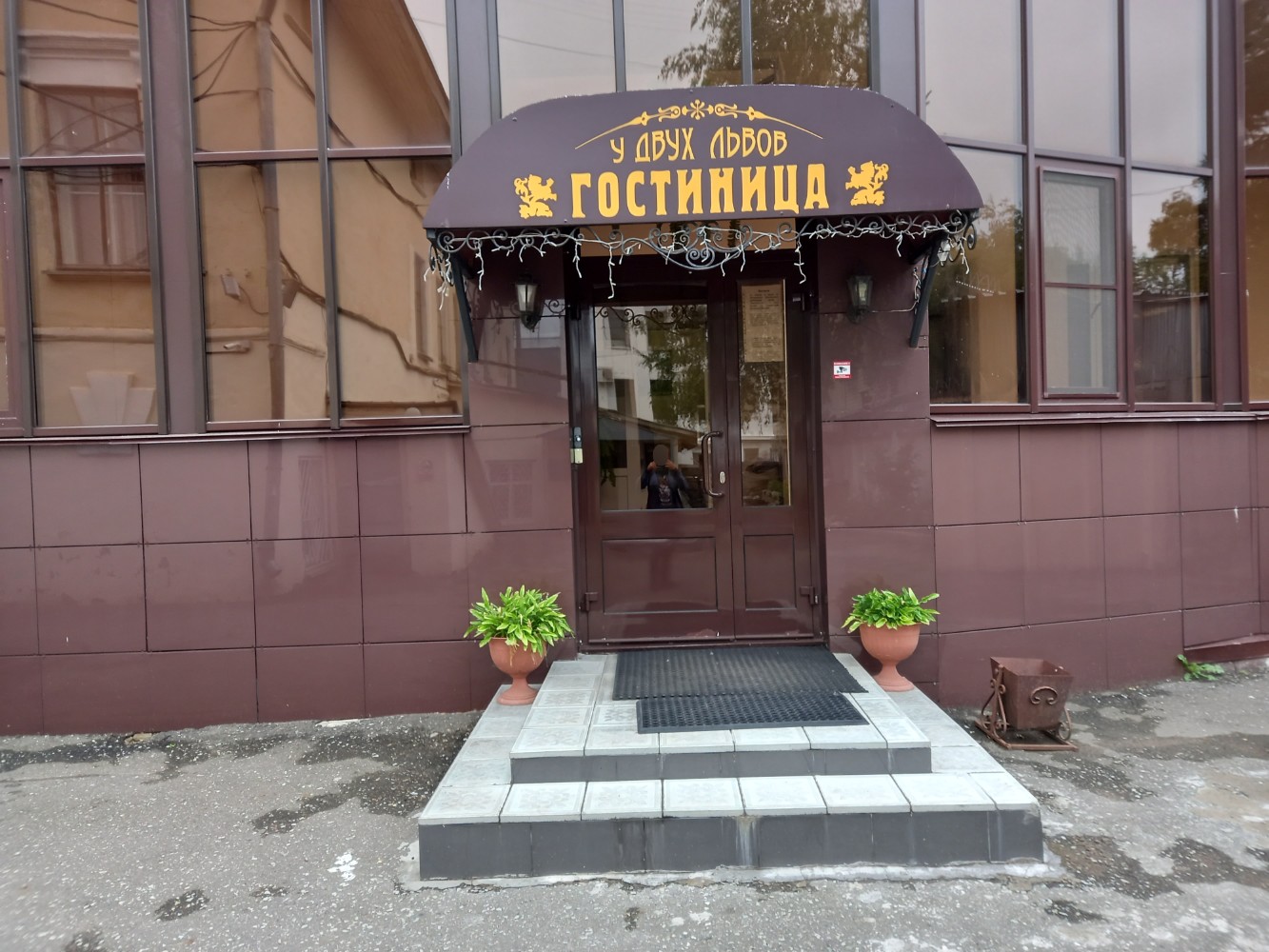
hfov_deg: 69.4
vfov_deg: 54.9
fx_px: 917
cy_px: 476
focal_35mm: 25
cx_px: 634
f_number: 2
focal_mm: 4.6
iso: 64
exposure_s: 1/50
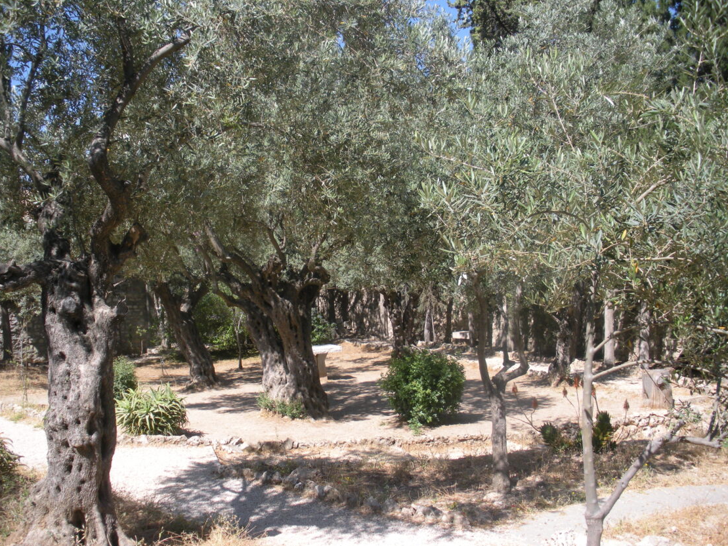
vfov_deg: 38.7
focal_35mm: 37
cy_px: 279
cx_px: 355
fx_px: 778
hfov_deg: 50.1
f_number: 3.5
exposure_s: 1/407
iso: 64
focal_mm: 6.3
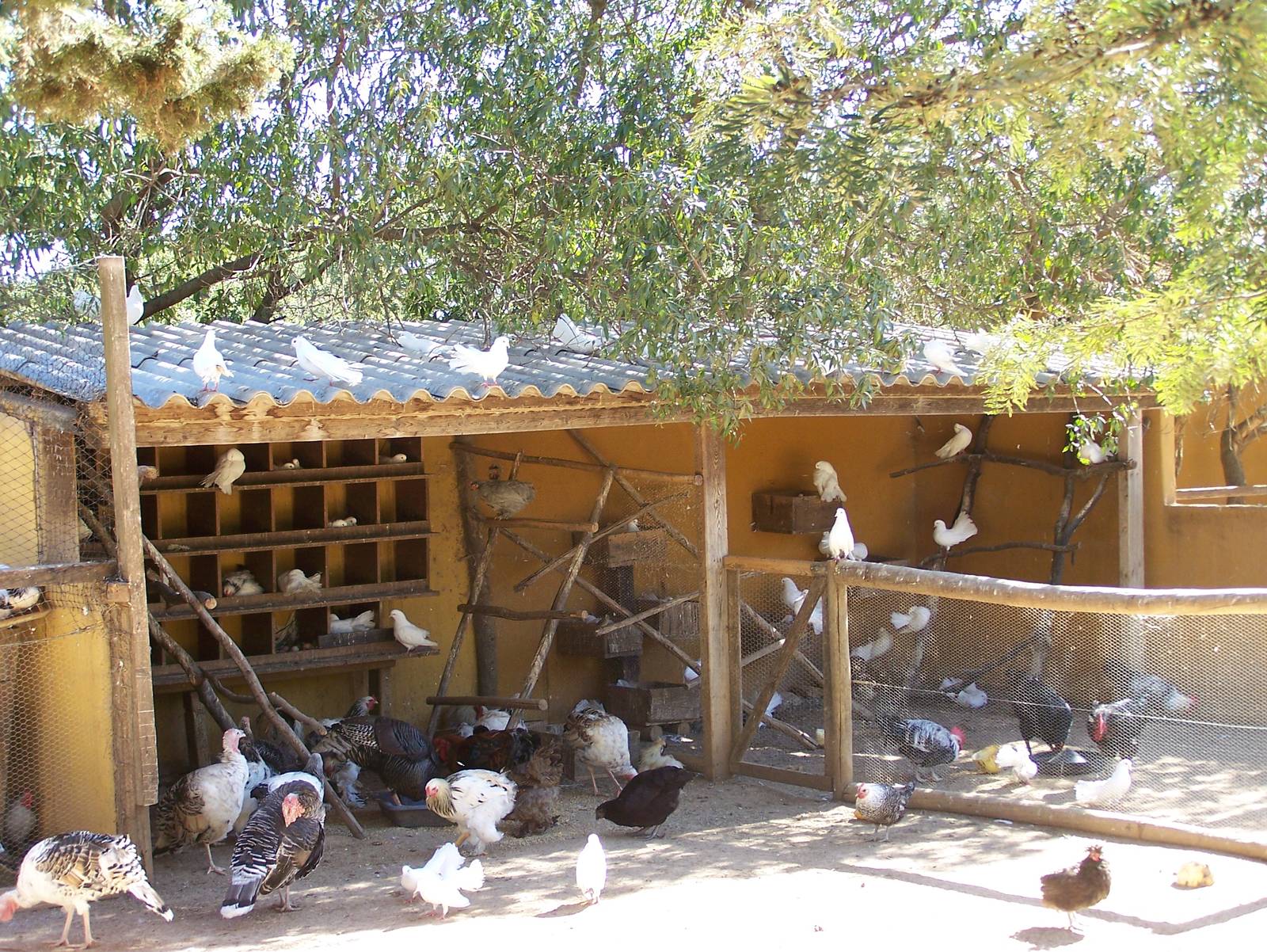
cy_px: 476
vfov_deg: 24.8
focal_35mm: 59
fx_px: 2161
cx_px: 634
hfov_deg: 32.7
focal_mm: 9.8
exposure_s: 1/100
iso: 80
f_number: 3.1
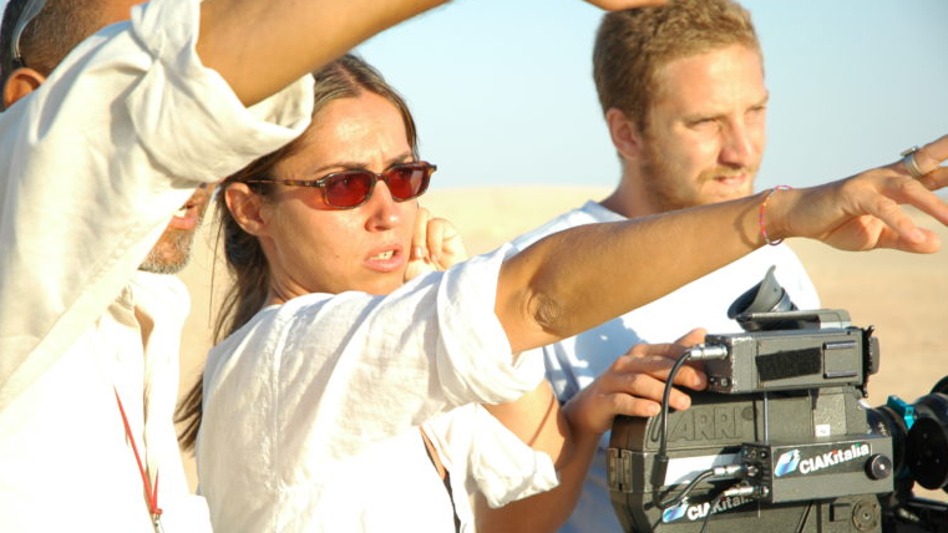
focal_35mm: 111
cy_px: 313
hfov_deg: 19.3
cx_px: 473
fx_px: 2790
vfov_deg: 10.9
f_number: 5.6
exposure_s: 1/320
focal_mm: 70
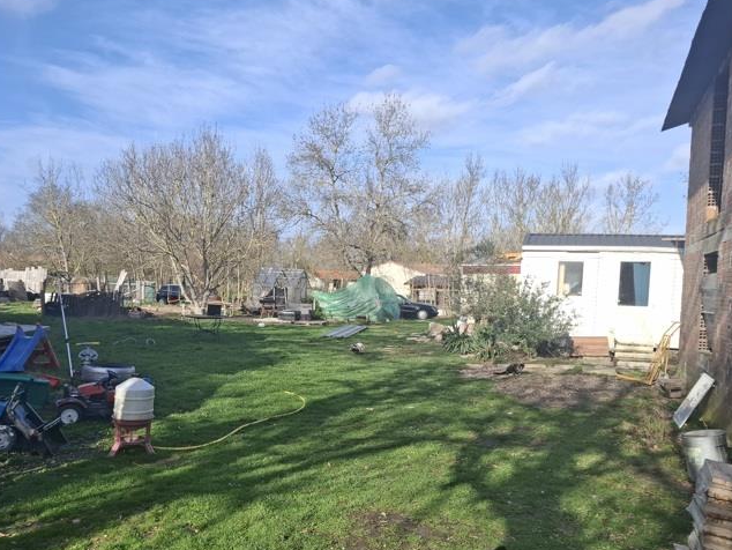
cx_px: 338
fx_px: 613
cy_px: 311
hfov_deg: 61.6
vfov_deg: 48.1
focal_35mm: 29
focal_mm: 5.54
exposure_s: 1/1513
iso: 50
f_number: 1.8
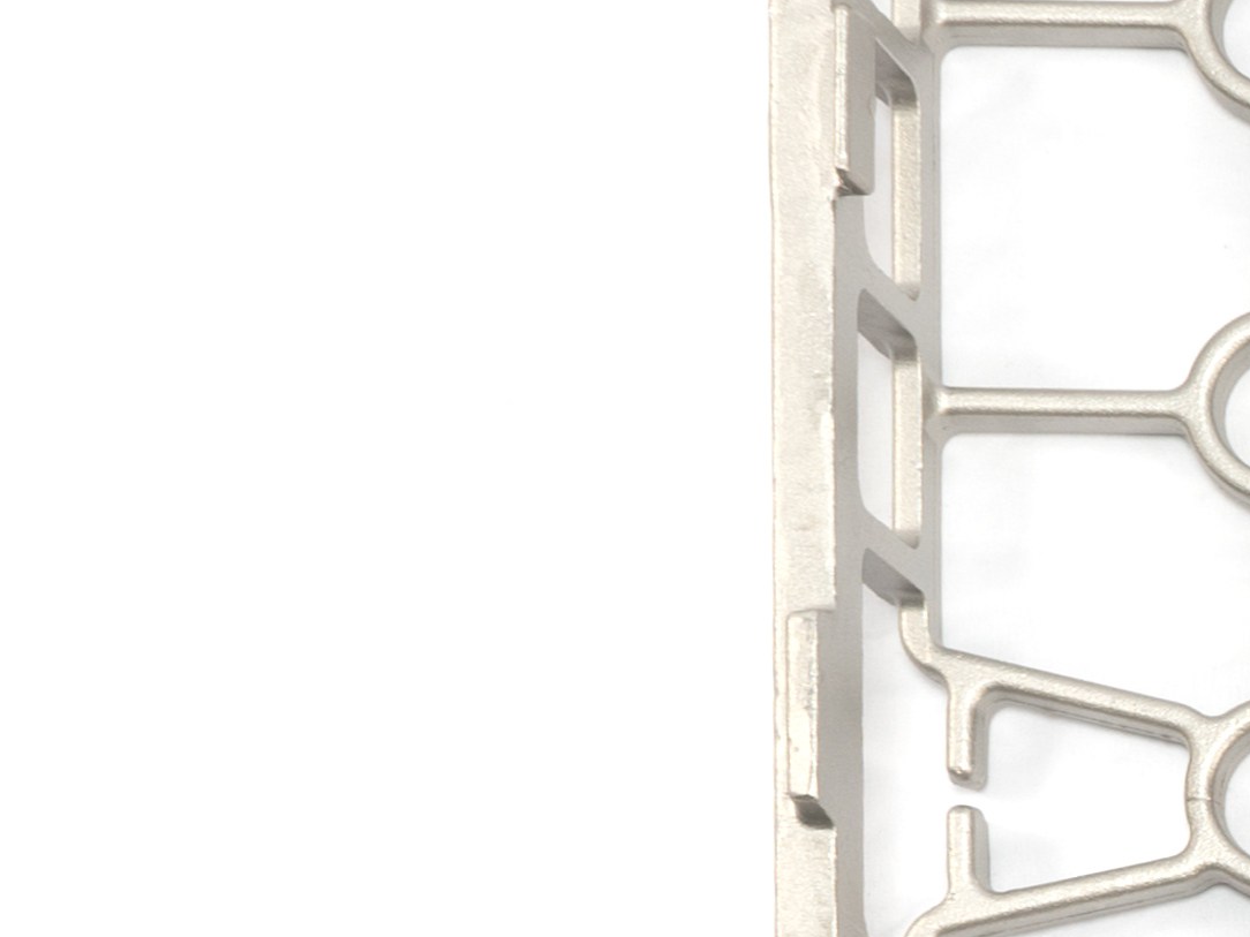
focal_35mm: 181
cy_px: 663
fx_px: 6536
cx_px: 2645
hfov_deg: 10.0
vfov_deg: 8.2
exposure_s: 1/125
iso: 100
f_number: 13
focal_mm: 34
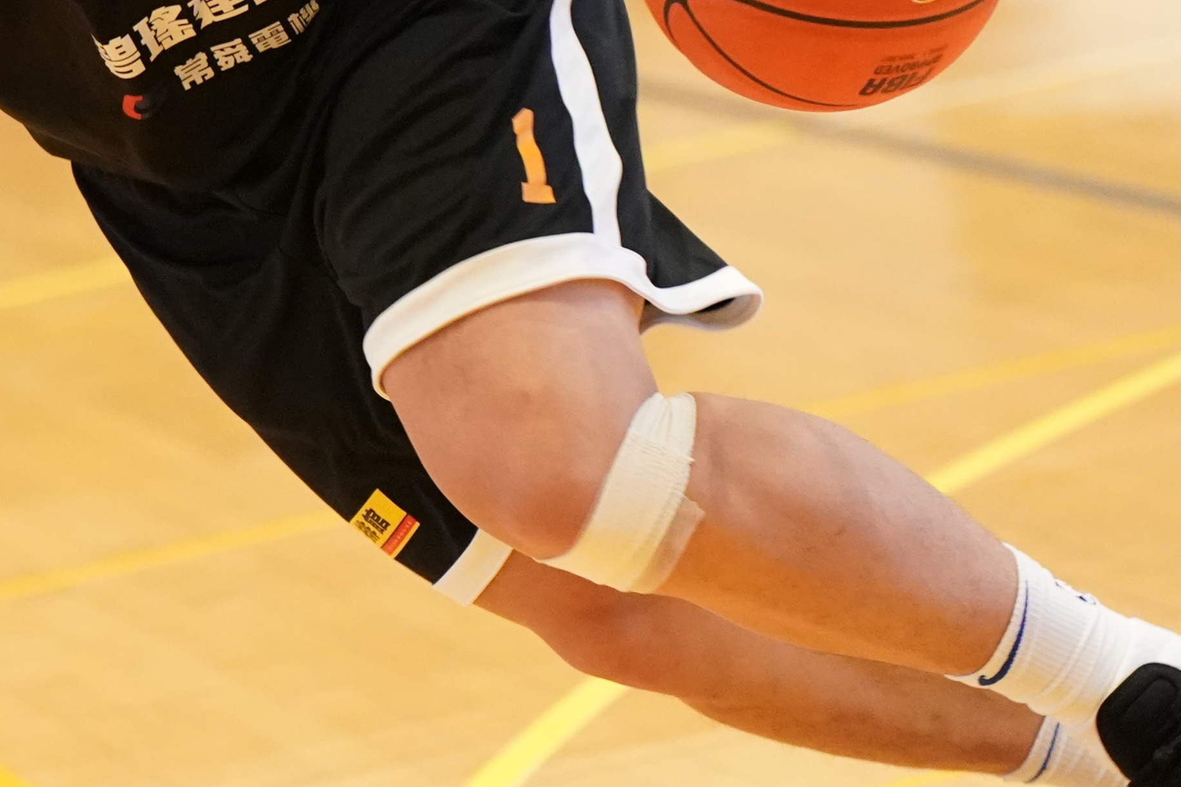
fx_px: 12956
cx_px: -89
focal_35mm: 395
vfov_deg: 3.5
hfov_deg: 5.2
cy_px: -100
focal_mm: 120
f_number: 2.8
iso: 5000
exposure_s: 1/1000
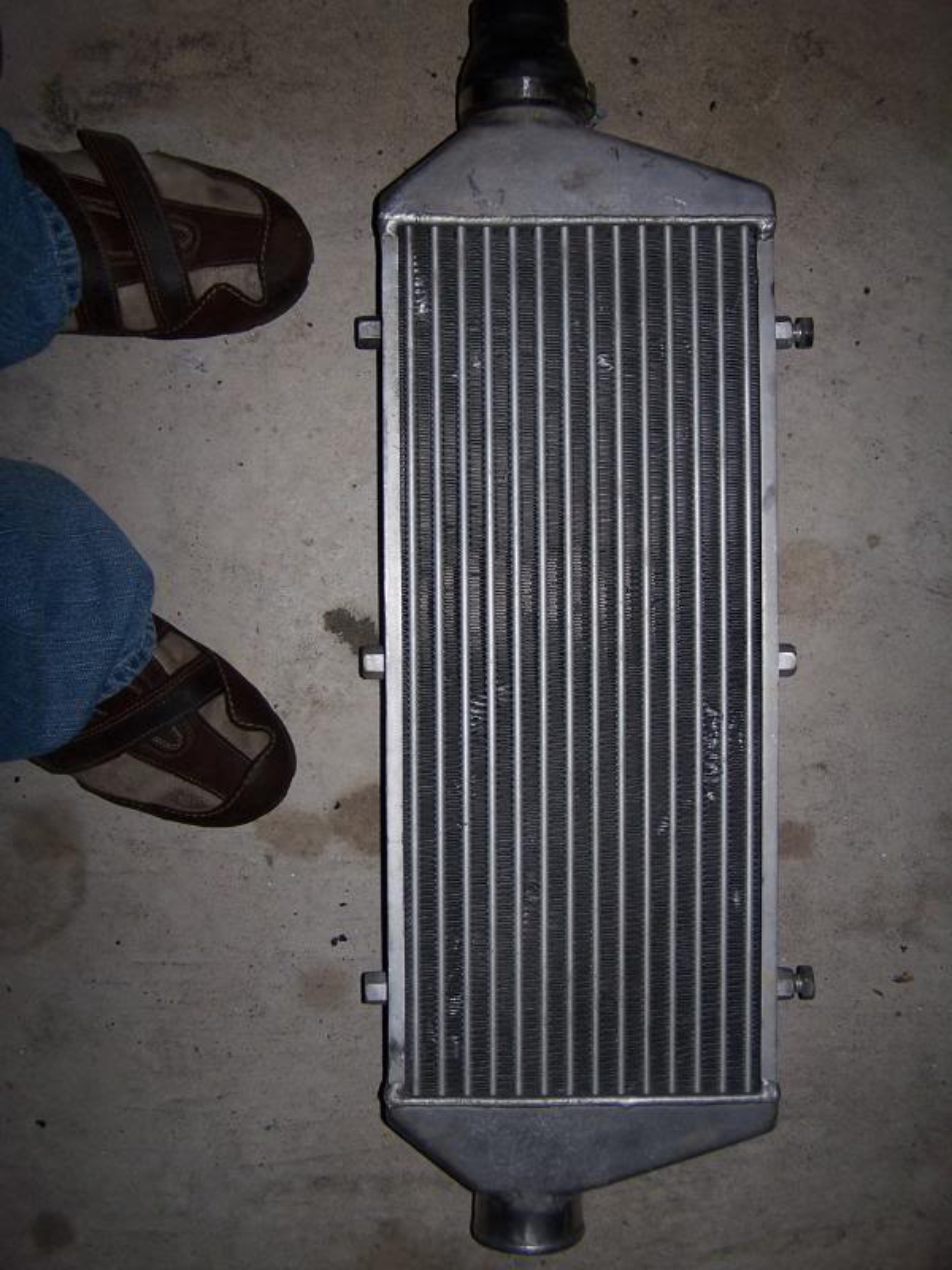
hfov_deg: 37.7
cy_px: 635
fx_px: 1393
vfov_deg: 49.0
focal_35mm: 38
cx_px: 476
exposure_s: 1/60
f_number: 2.8
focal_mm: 6.3
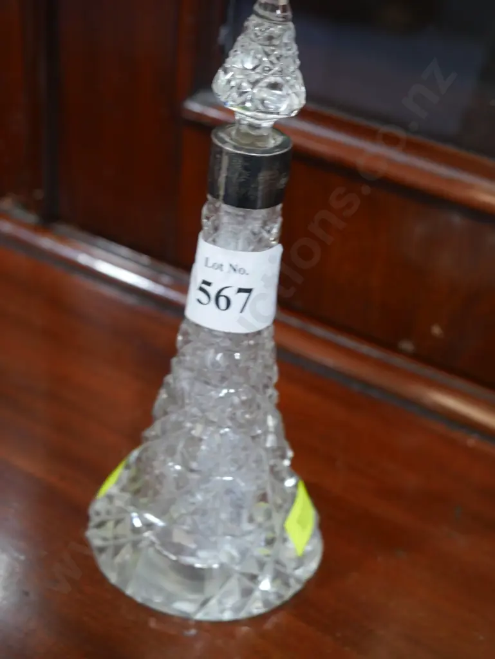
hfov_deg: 27.1
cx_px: 248
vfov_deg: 35.5
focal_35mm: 54
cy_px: 330
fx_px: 1029
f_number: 5.3
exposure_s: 1/60
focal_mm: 27
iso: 1000
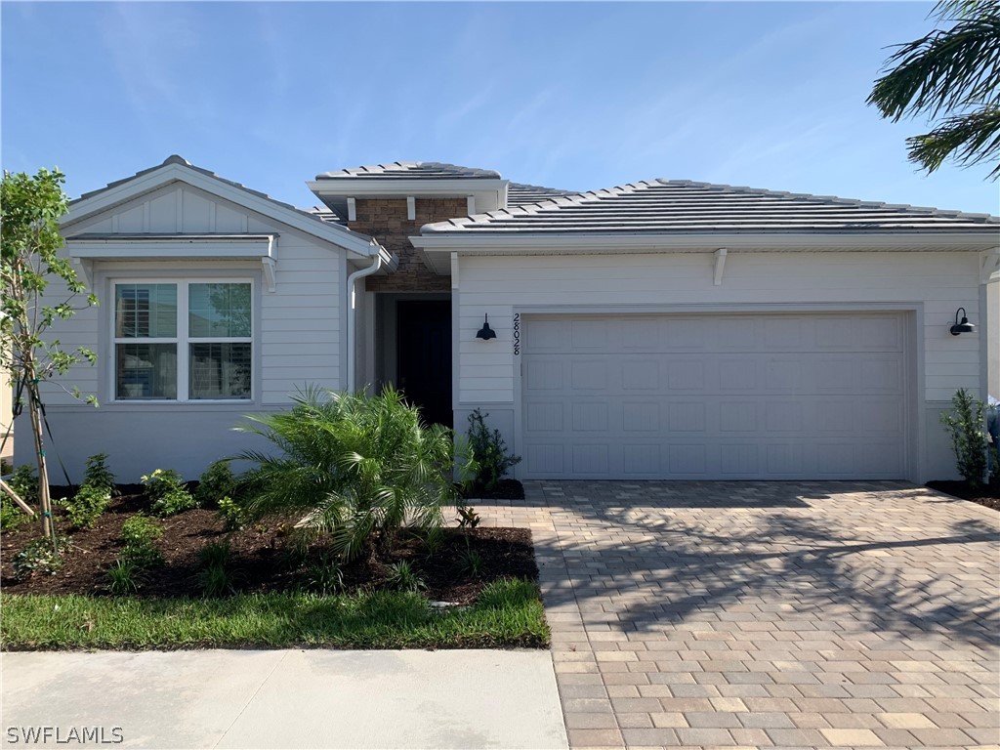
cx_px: 500
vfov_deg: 53.1
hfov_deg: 67.3
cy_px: 375
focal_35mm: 26
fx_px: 751
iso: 25
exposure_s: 1/2364
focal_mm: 4.25
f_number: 1.8
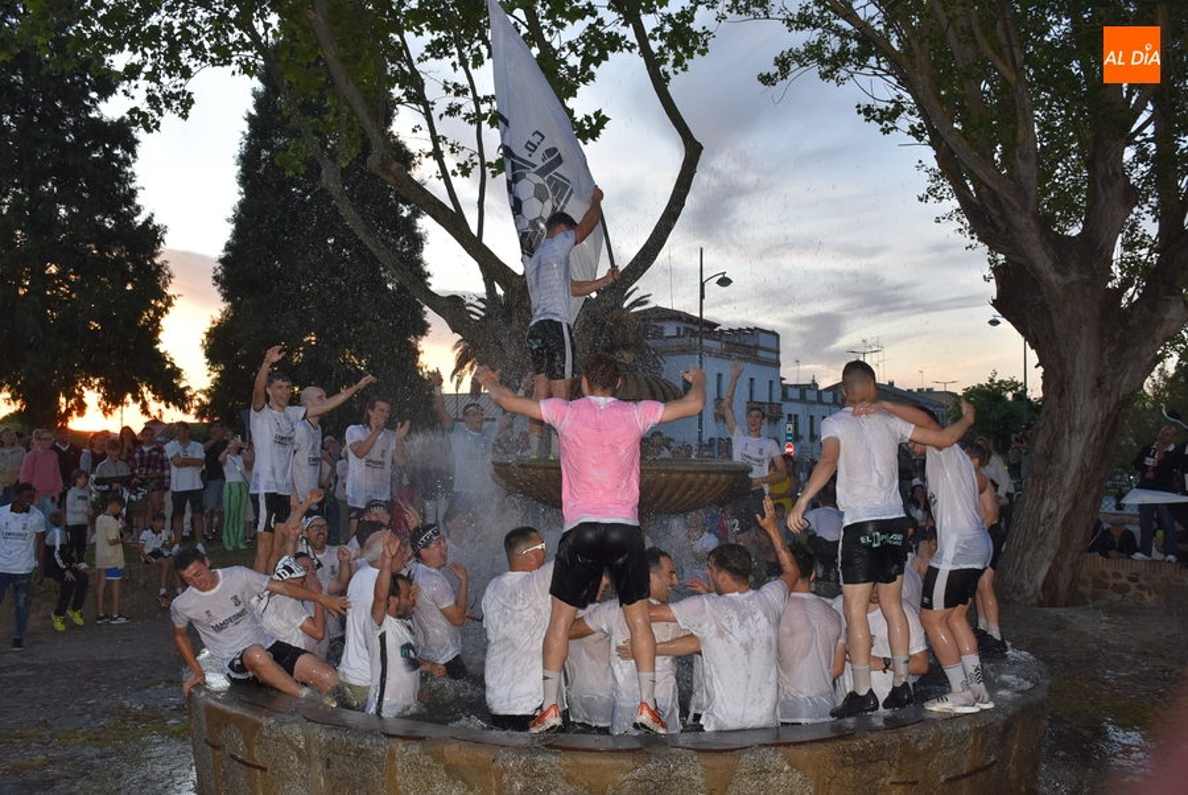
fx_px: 1090
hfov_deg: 57.2
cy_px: 398
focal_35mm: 33
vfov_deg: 40.1
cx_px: 594
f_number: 5.6
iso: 450
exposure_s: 1/125
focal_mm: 22
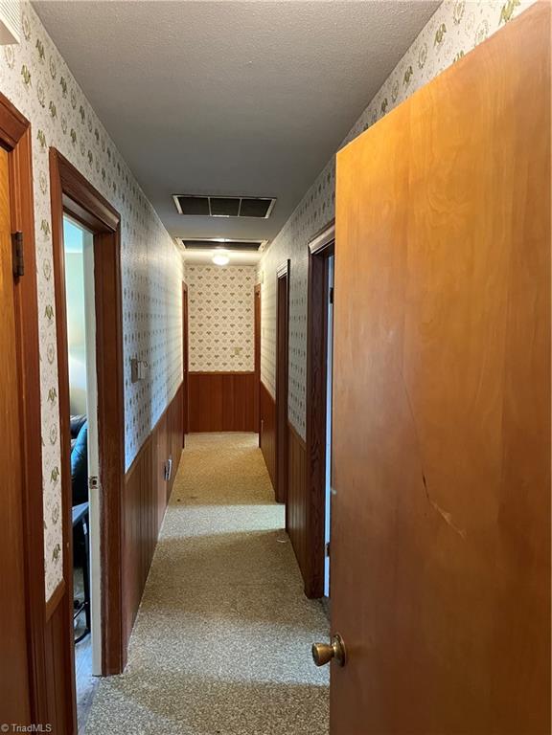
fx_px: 553
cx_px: 276
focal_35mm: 26
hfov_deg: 53.1
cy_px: 368
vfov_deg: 67.3
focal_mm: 5.1
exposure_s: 1/60
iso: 500
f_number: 1.6
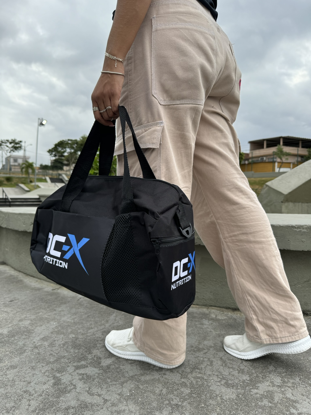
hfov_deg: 56.8
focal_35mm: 24
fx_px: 287
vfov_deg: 71.6
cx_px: 156
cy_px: 208
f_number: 1.78
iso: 80
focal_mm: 6.76
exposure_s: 1/349
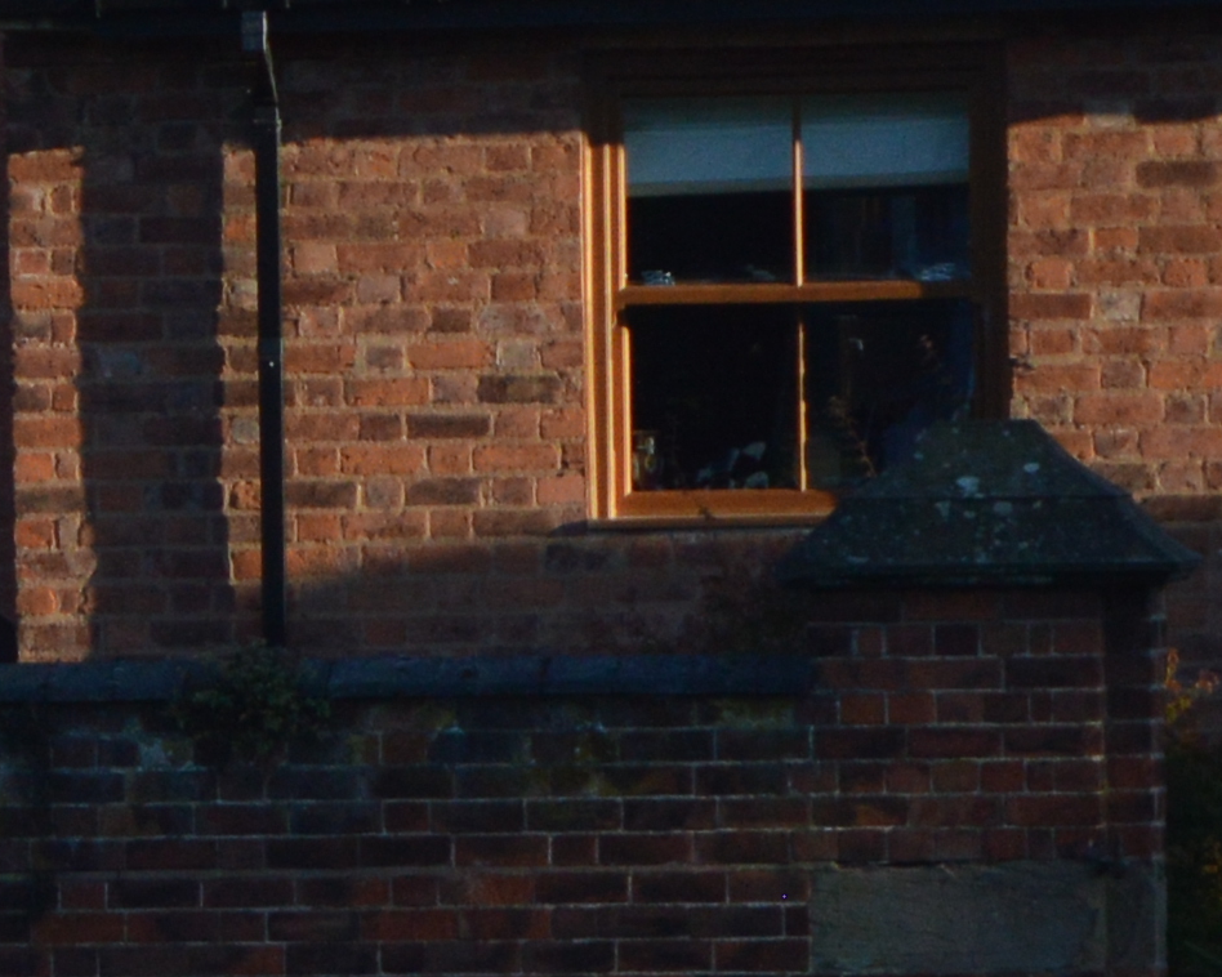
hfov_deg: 3.9
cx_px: -2082
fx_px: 17753
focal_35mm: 491
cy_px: 1072
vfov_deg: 3.1
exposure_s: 1/1000
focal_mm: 55
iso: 400
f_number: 5.6
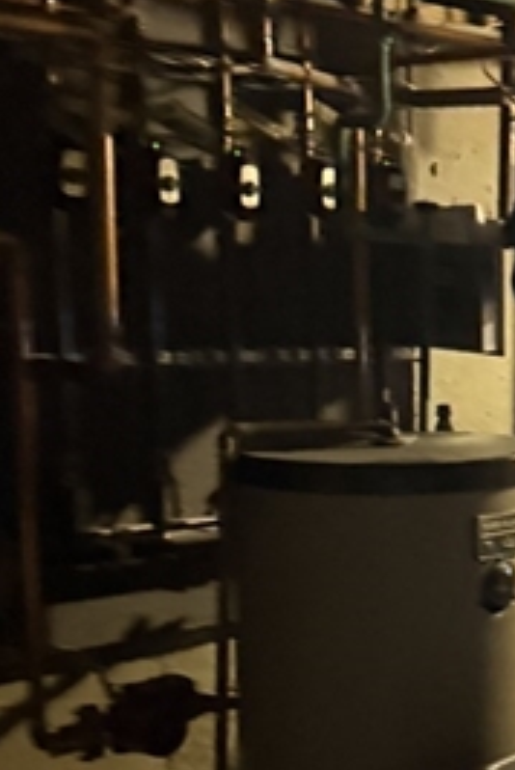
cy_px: 588
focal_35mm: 72
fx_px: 1541
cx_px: 622
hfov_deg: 18.0
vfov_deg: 27.6
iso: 1000
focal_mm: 6.76
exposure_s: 1/40
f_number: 1.78
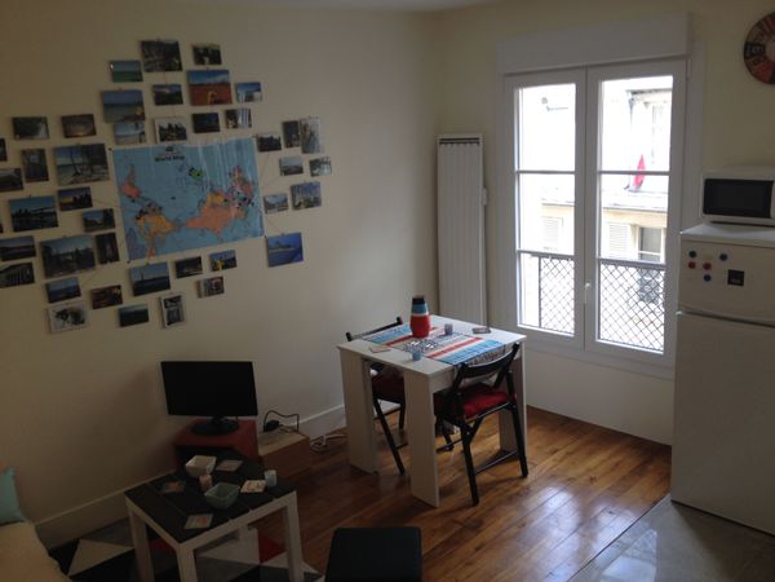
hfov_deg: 52.6
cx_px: 388
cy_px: 291
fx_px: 784
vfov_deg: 40.7
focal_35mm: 35
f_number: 2.4
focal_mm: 4.28
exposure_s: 1/60
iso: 50
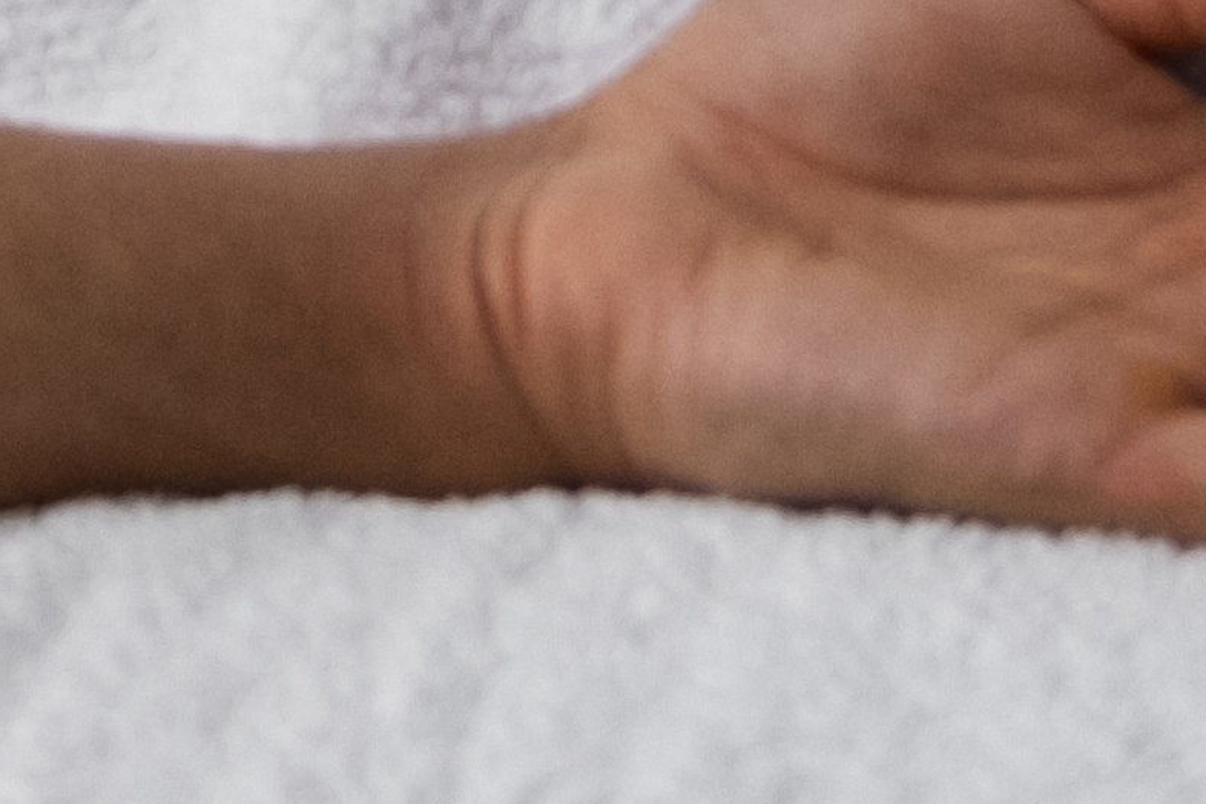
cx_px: -1033
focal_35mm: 412
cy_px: -1699
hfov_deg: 4.9
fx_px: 13801
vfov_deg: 3.3
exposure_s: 1/640
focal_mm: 35
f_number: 2
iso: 640
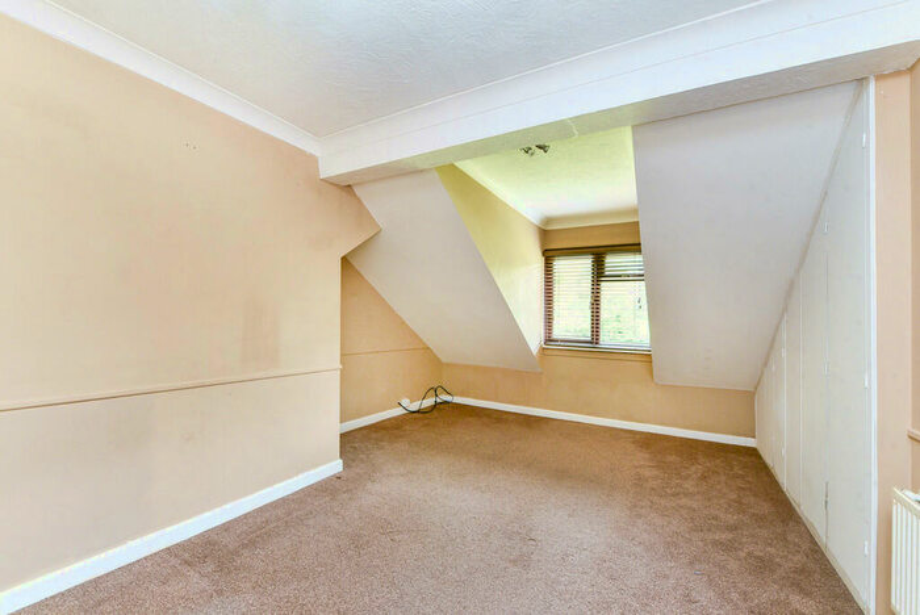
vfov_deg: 81.3
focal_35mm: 14
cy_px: 308
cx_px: 460
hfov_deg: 104.2
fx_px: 358
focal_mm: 14
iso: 250
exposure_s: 1/1.3
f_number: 9
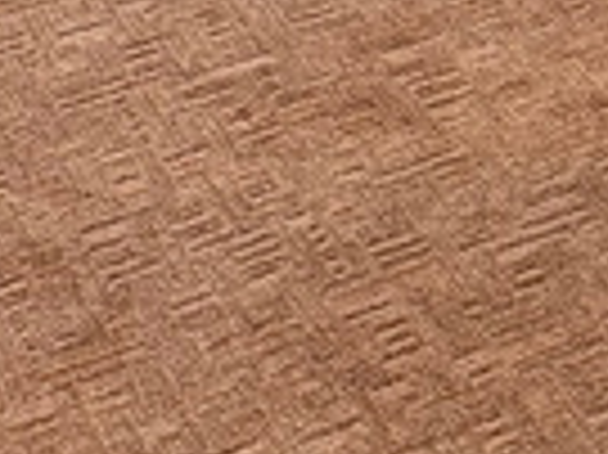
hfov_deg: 14.4
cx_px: 293
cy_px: -1209
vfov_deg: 8.0
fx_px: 2404
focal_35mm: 137
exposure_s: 1/120
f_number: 1.78
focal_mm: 6.76
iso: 250
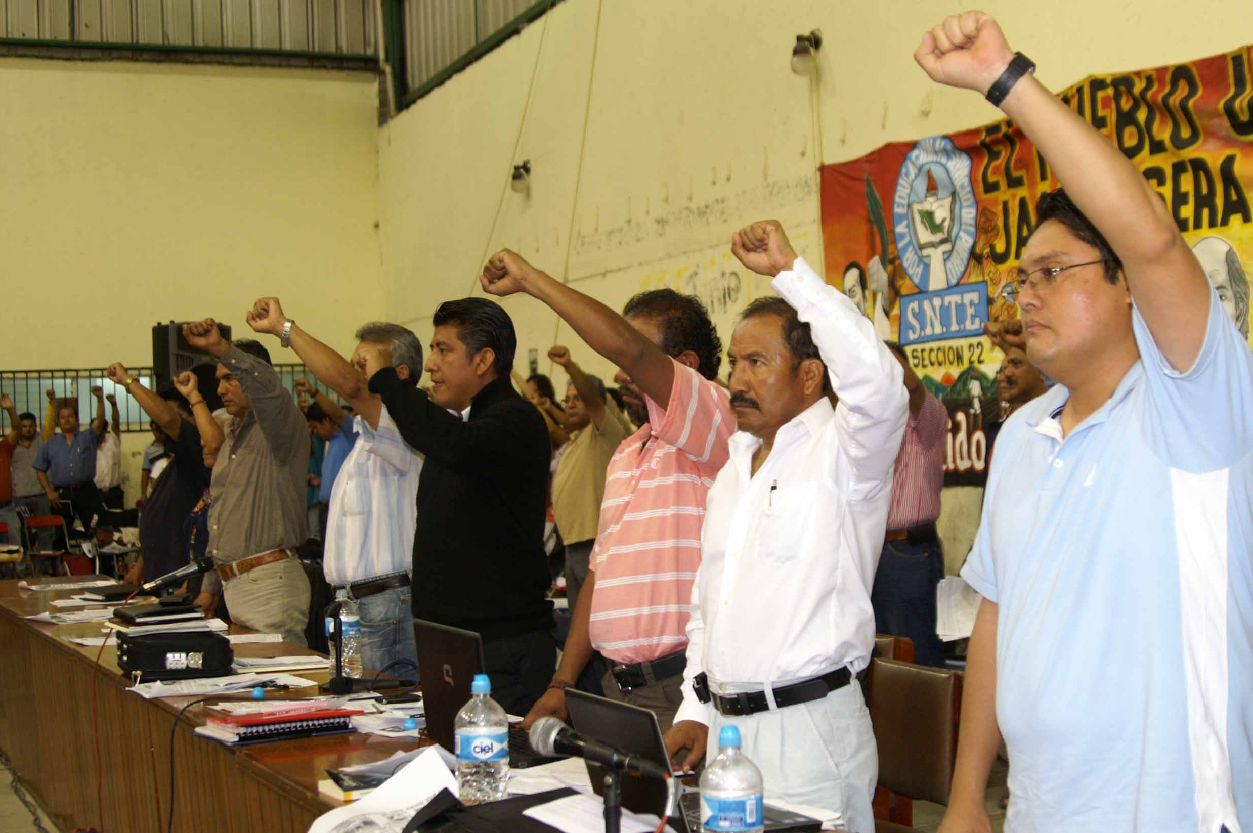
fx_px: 1774
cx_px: 685
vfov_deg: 26.4
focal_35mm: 51
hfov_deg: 38.9
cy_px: 417
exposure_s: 1/60
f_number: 2.8
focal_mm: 28
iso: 400
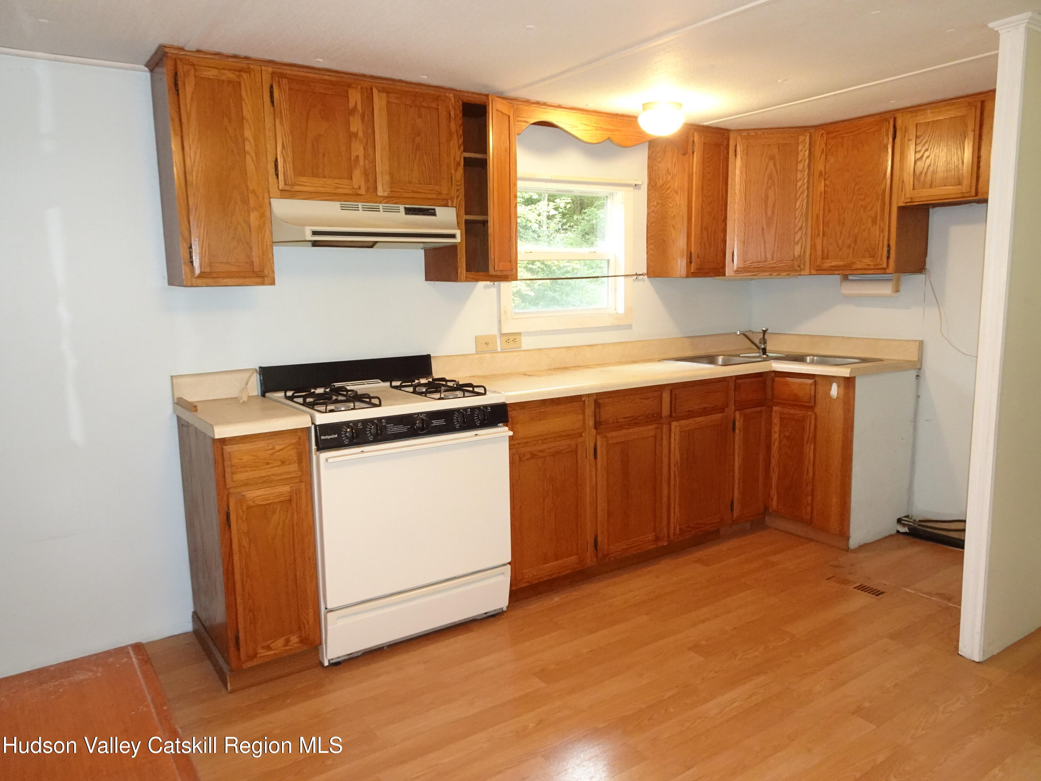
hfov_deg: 71.6
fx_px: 722
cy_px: 390
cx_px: 520
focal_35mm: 24
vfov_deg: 56.8
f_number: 3.5
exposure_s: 1/30
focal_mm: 4.25
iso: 500
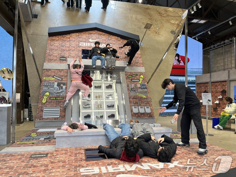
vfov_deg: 53.1
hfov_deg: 67.3
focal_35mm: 26
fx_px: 177
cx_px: 118
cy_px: 88
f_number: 1.6
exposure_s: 1/120
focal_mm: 5.1
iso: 80
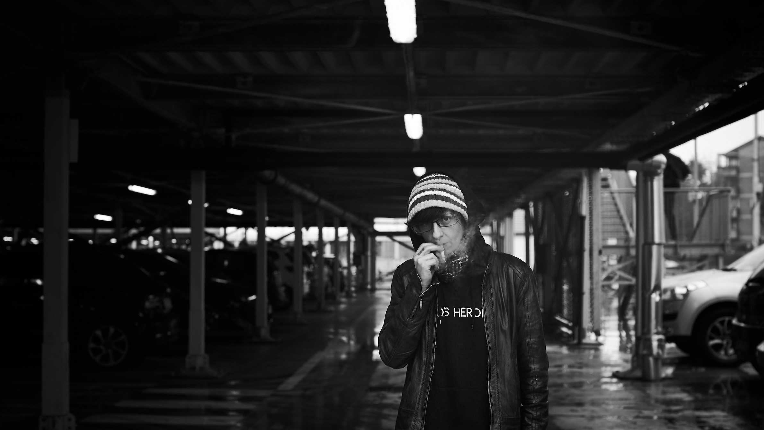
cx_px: 383
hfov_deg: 39.2
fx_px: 1074
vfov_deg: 22.6
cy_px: 250
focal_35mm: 53
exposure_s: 1/50
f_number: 4.5
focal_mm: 50
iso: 250
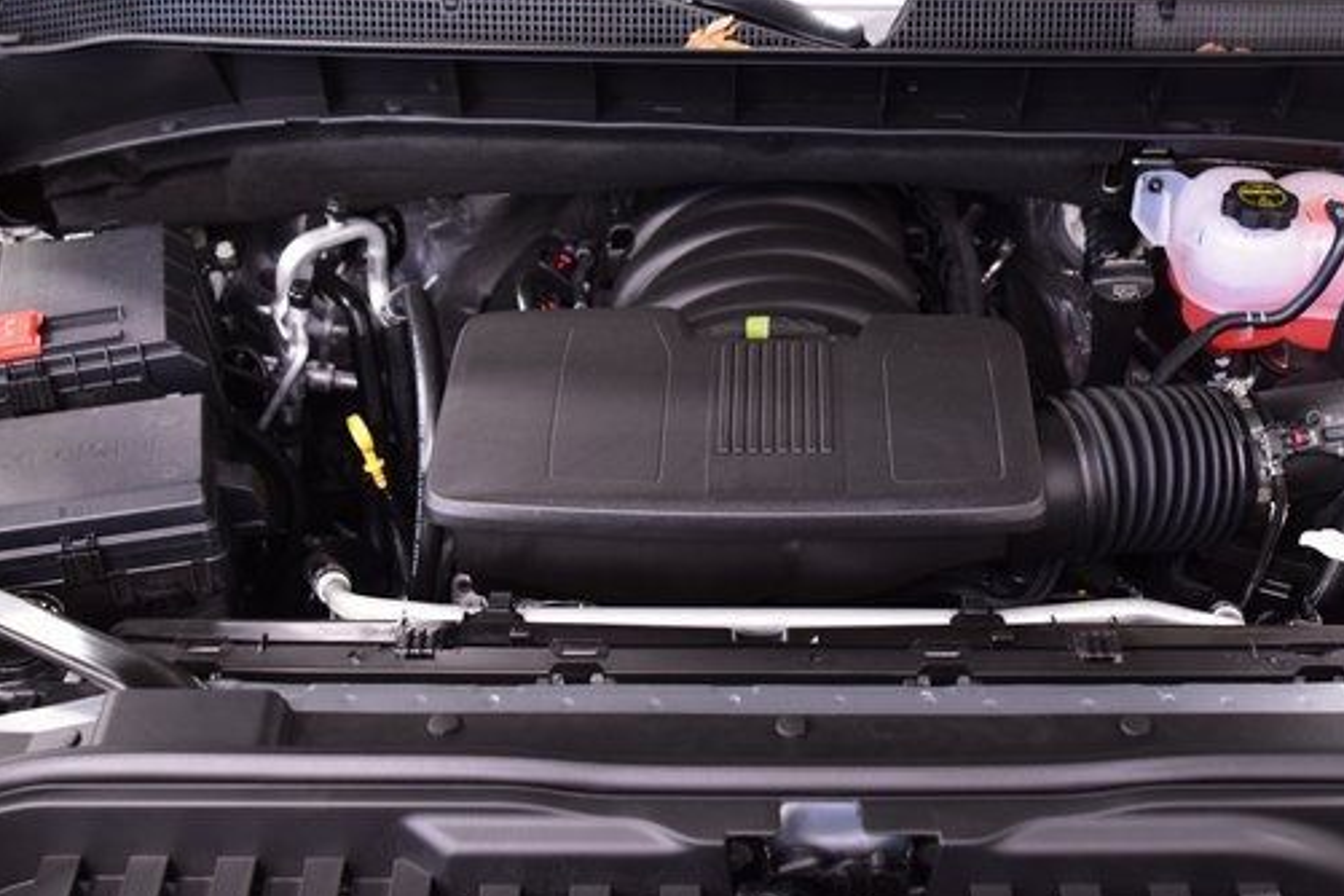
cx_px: 767
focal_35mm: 46
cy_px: 412
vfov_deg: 29.2
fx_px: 1717
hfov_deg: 42.6
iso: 1600
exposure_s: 1/50
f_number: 2.8
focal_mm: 24
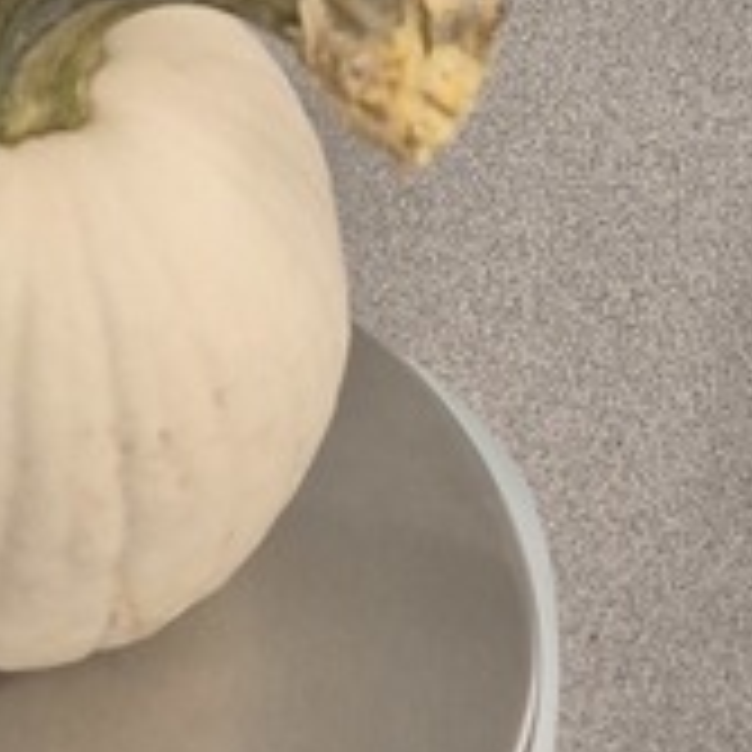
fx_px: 3072
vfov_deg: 12.2
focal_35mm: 125
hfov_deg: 13.0
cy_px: -806
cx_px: -455
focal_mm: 5.4
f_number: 1.8
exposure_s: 1/120
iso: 250
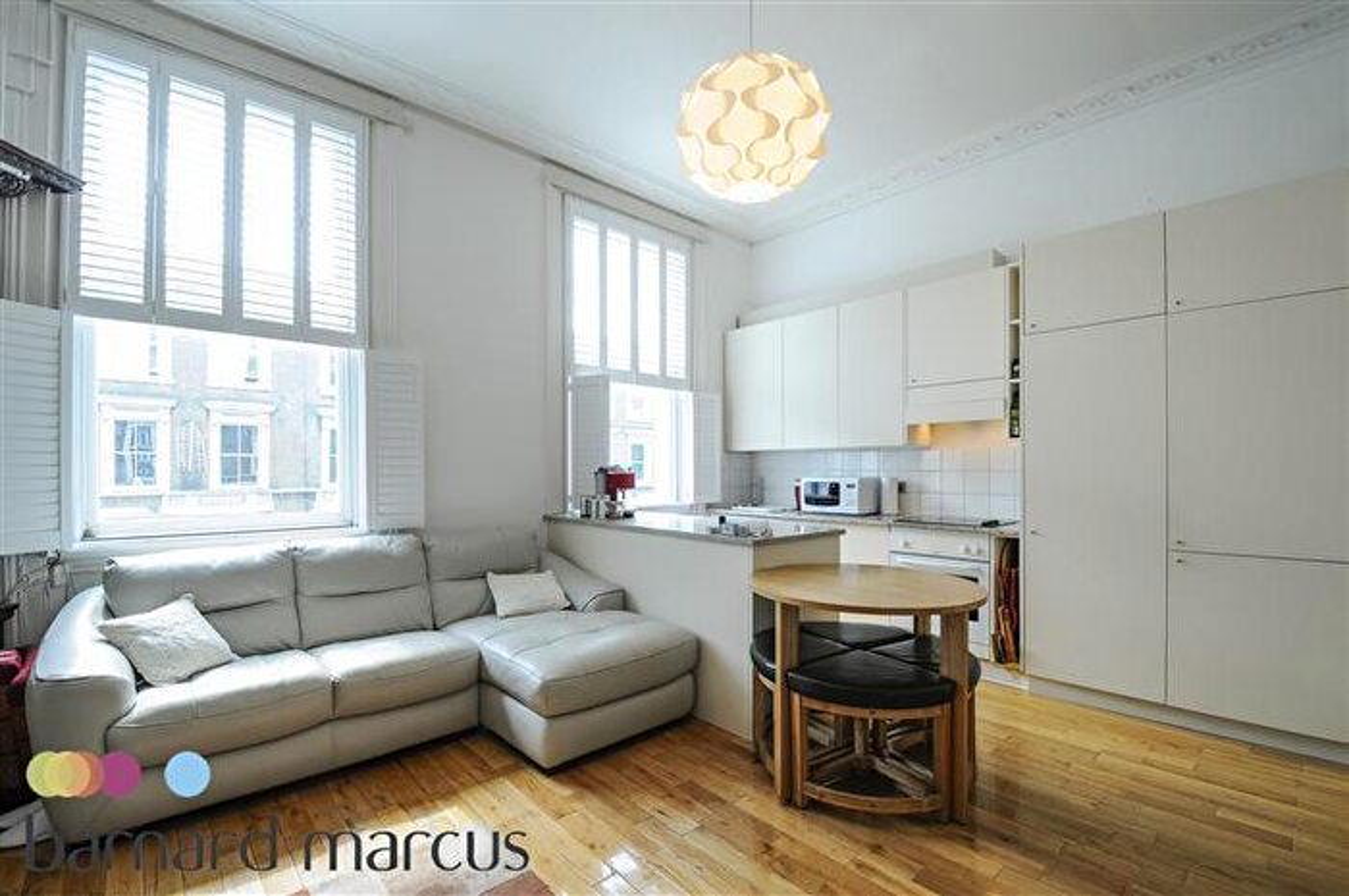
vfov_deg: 77.2
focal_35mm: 15
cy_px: 448
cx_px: 674
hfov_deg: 100.5
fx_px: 561
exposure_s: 1/40
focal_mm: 10
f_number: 7.1
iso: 400
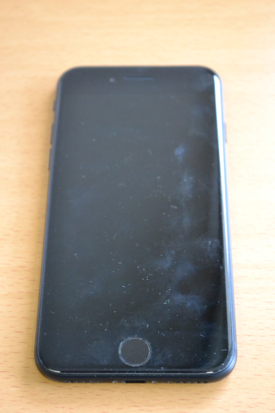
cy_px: 206
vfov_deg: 26.0
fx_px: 893
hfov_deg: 17.5
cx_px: 138
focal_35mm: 78
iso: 3200
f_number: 5.6
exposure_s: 1/30
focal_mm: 52
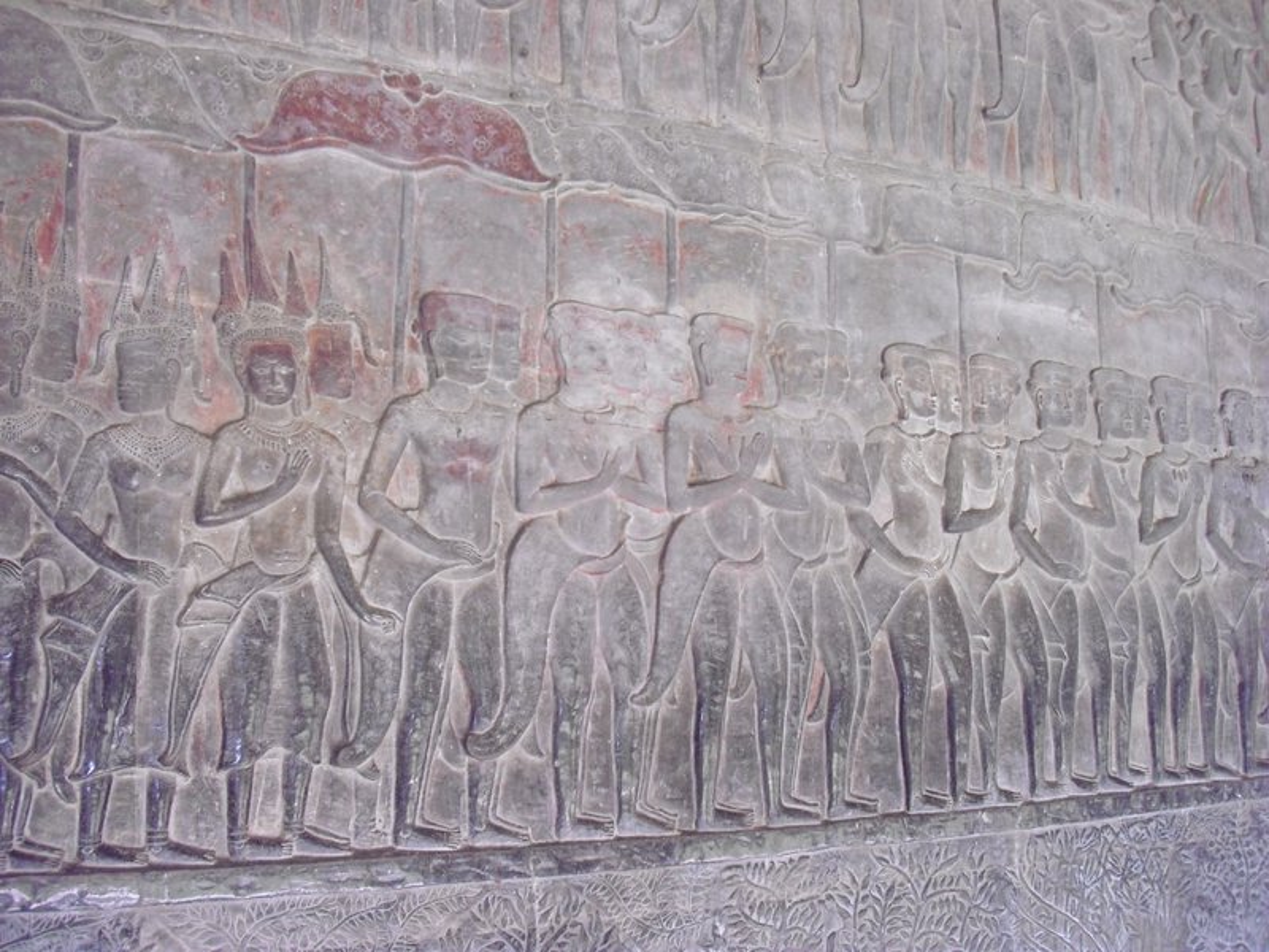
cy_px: 476
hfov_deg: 49.0
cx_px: 634
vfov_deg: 37.7
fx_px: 1393
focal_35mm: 38
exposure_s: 1/80
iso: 200
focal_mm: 6.2
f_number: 2.8
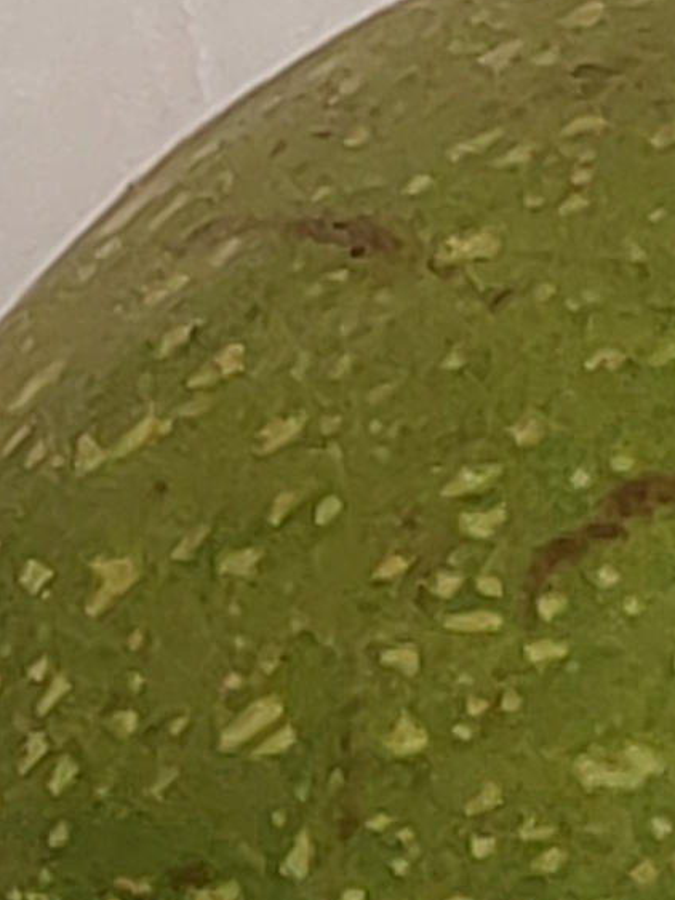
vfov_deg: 5.0
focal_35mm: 393
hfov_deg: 3.8
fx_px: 10222
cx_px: -53
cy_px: 732
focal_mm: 5.52
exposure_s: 1/100
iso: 400
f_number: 1.9
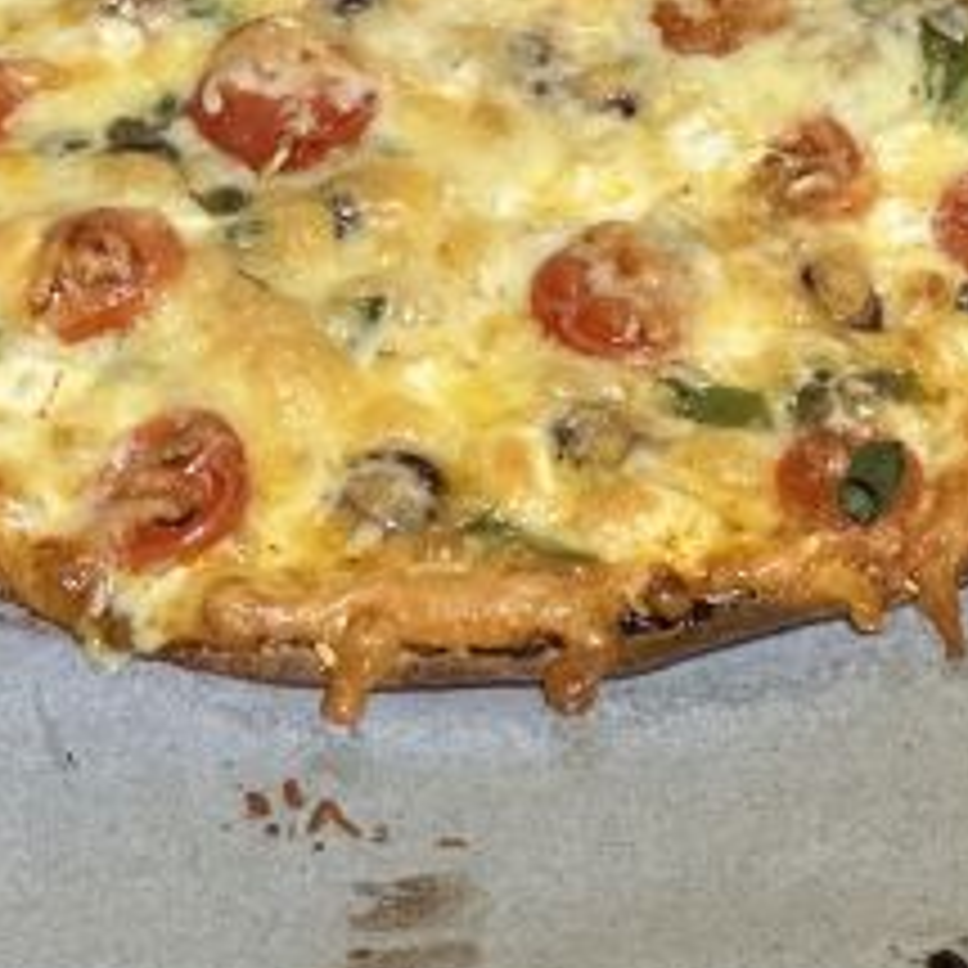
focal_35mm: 190
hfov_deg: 9.2
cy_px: -351
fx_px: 6011
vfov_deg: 9.0
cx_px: 495
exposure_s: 1/34
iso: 640
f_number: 2.8
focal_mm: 9
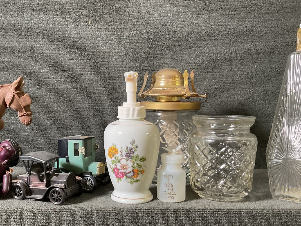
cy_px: 144
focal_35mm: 41
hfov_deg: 45.4
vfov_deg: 34.9
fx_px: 357
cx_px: 116
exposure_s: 1/60
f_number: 1.8
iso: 200
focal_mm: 3
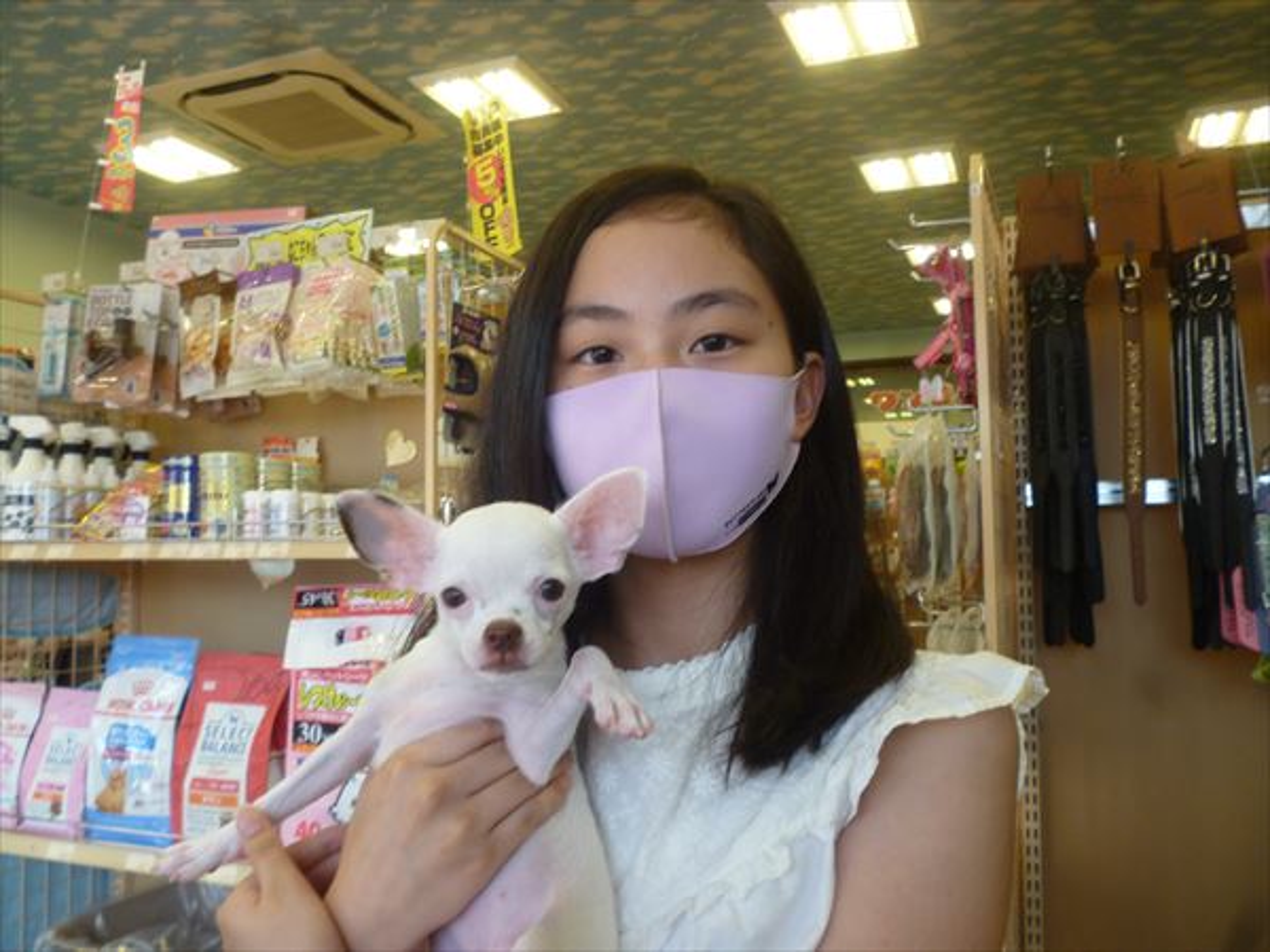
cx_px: 635
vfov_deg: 49.7
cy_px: 476
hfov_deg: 63.4
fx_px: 1027
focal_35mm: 28
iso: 125
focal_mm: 5
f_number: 3.1
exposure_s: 1/60
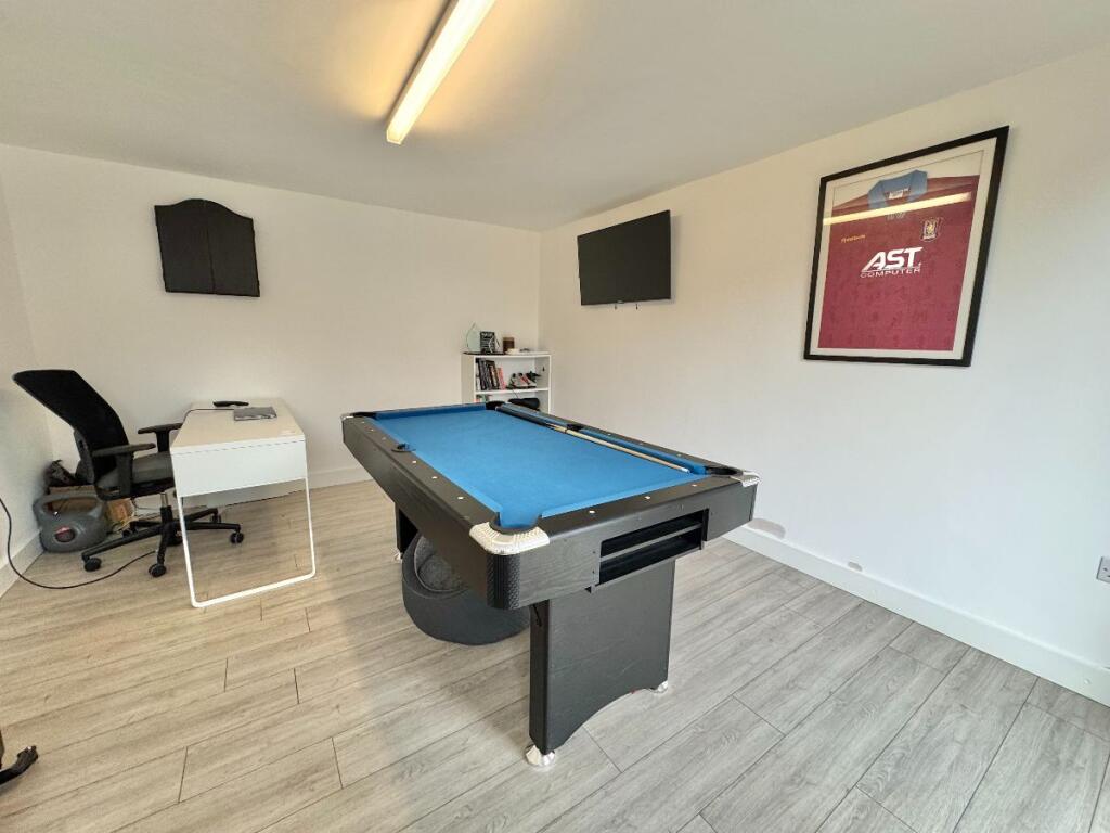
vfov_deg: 85.7
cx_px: 555
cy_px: 416
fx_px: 449
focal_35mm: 14
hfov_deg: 102.1
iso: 160
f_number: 2.2
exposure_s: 1/100
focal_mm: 2.22
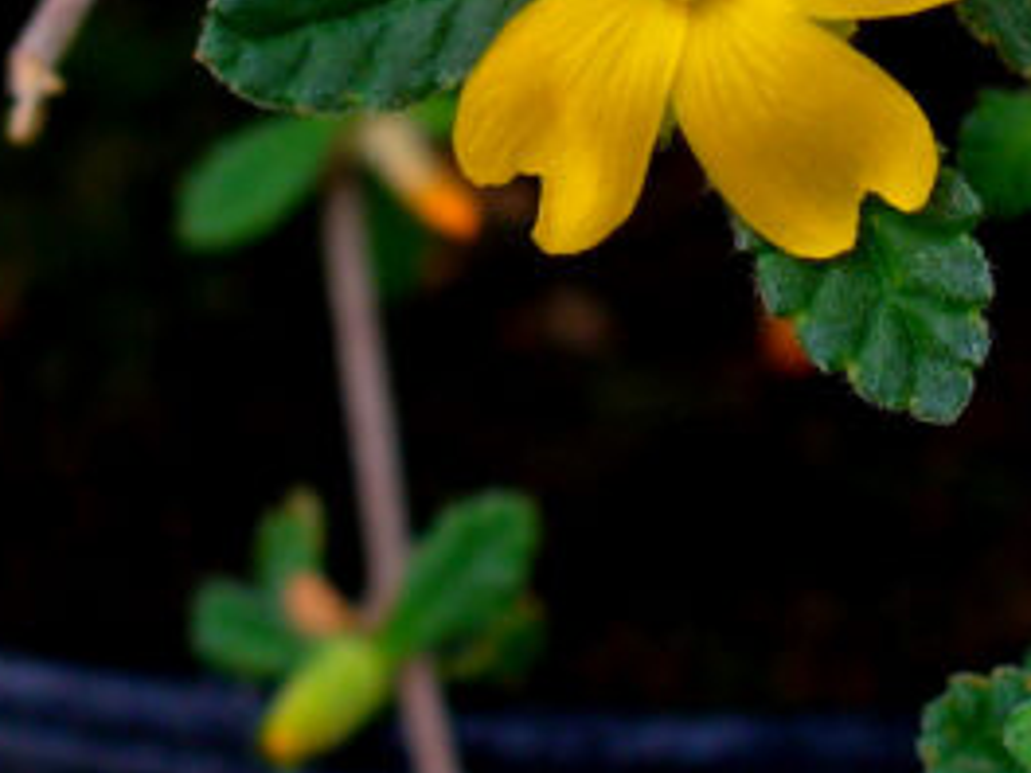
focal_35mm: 84
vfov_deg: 17.1
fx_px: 2502
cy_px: -31
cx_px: 738
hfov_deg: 23.1
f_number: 2.8
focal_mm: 6.1
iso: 100
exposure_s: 1/125
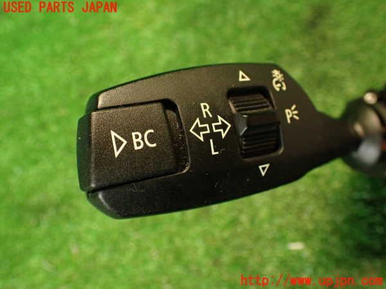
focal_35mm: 32
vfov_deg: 44.2
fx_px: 357
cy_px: 144
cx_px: 193
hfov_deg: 56.8
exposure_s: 1/30
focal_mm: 5.79
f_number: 2.4
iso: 640
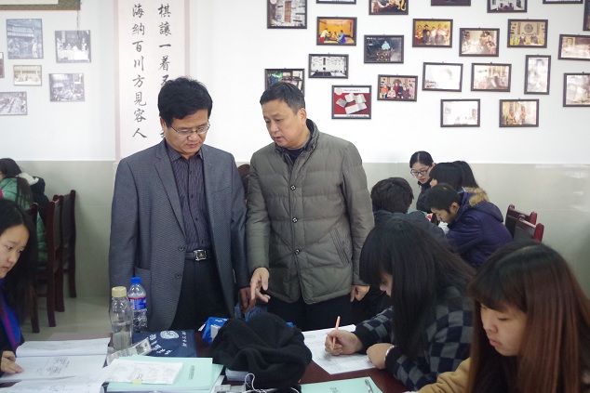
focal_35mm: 39
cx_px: 295
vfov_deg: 34.2
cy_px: 196
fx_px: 639
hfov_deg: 49.5
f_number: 4
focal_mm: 26.25
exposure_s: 1/100
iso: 3200
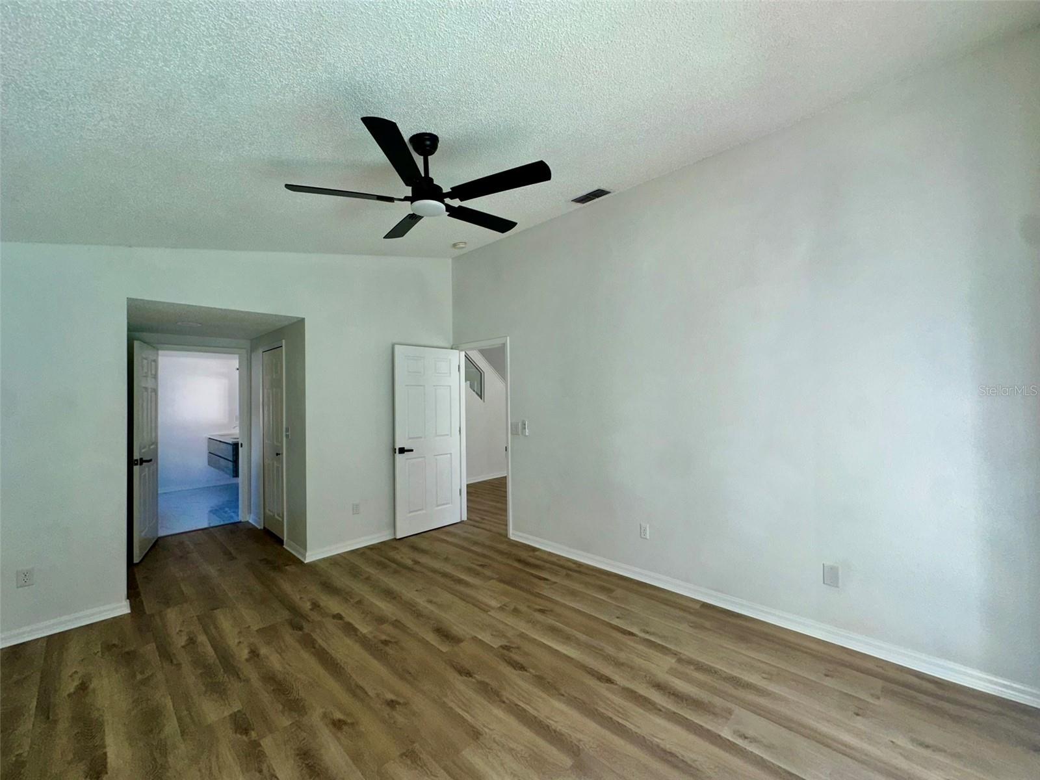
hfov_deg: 102.1
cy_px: 390
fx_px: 421
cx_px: 520
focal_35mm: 14
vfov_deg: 85.7
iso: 32
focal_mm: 2.22
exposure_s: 1/122
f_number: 2.2
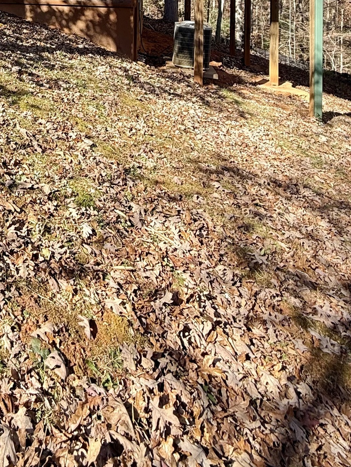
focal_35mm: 32
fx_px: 433
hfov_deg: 39.1
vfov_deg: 45.3
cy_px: -27
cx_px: 1
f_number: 2.2
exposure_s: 1/266
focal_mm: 2.22
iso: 50
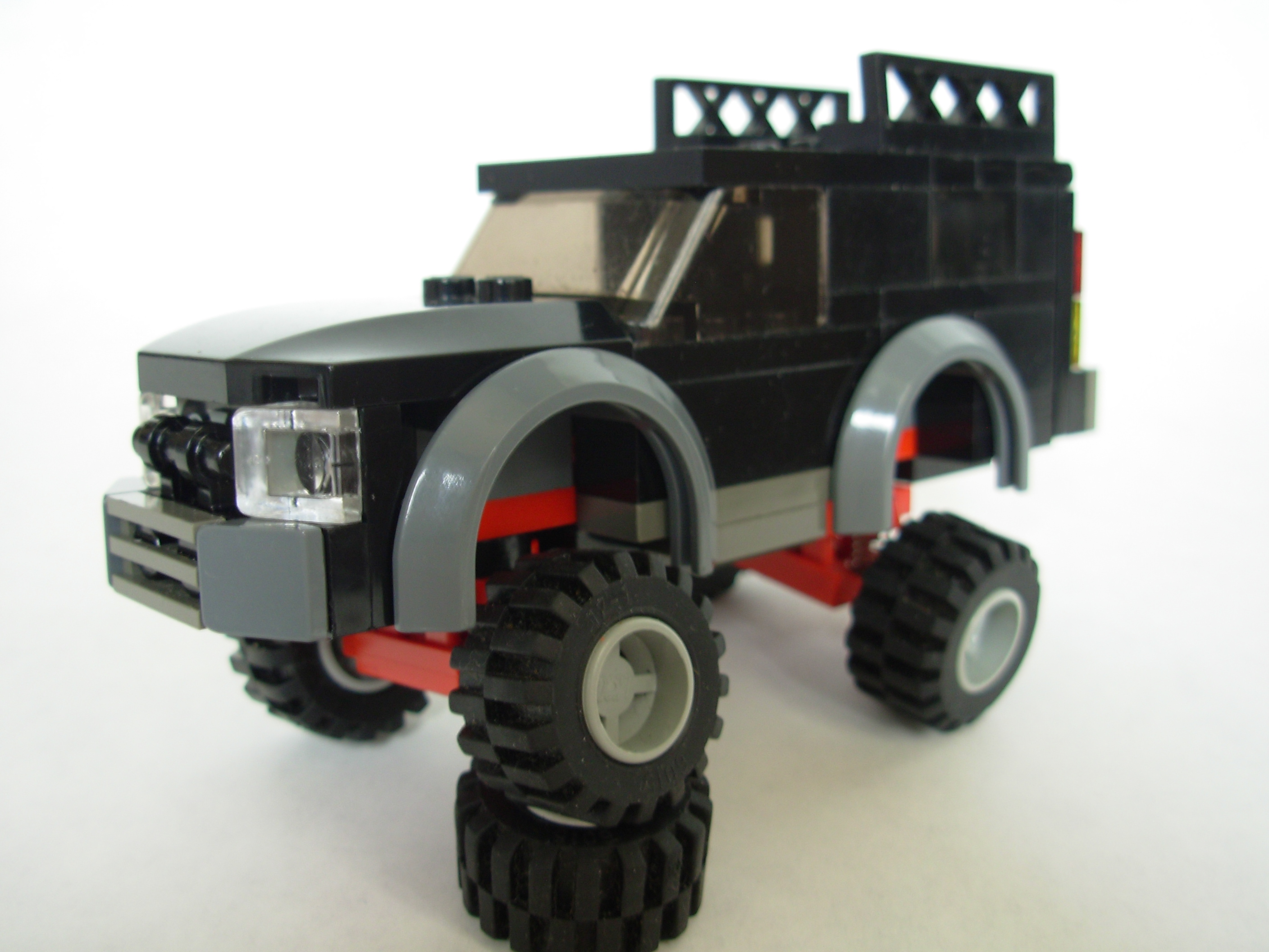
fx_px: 1393
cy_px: 476
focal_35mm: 38
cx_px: 634
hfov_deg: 49.0
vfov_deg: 37.7
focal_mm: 6.3
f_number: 2.9
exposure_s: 1/5.8
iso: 50
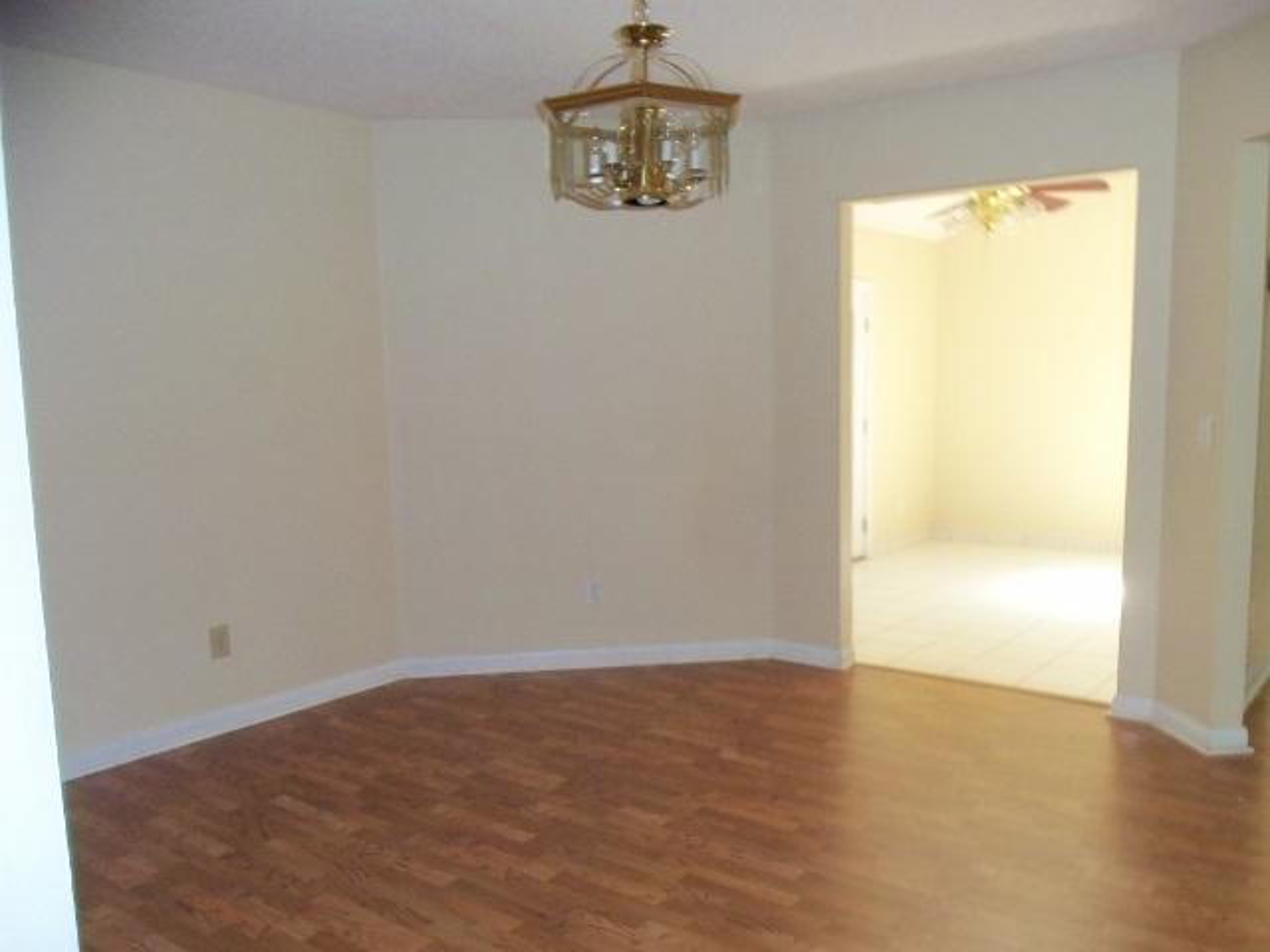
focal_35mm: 29
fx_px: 1064
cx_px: 635
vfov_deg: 48.2
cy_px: 476
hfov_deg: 61.7
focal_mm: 5.2
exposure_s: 1/30
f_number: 3.4
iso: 160
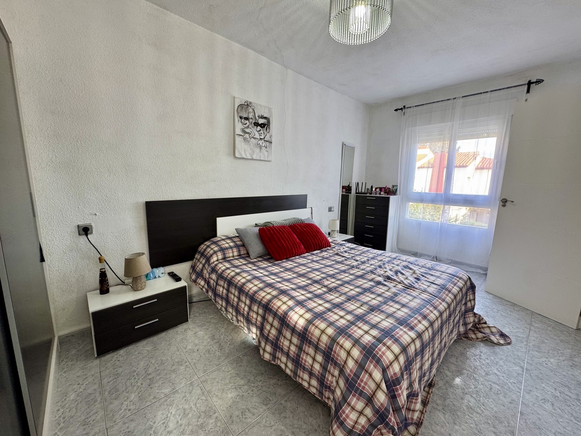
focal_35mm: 14
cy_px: 218
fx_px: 235
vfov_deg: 85.7
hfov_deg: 102.1
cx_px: 290
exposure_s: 1/100
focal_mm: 2.22
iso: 160
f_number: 2.2
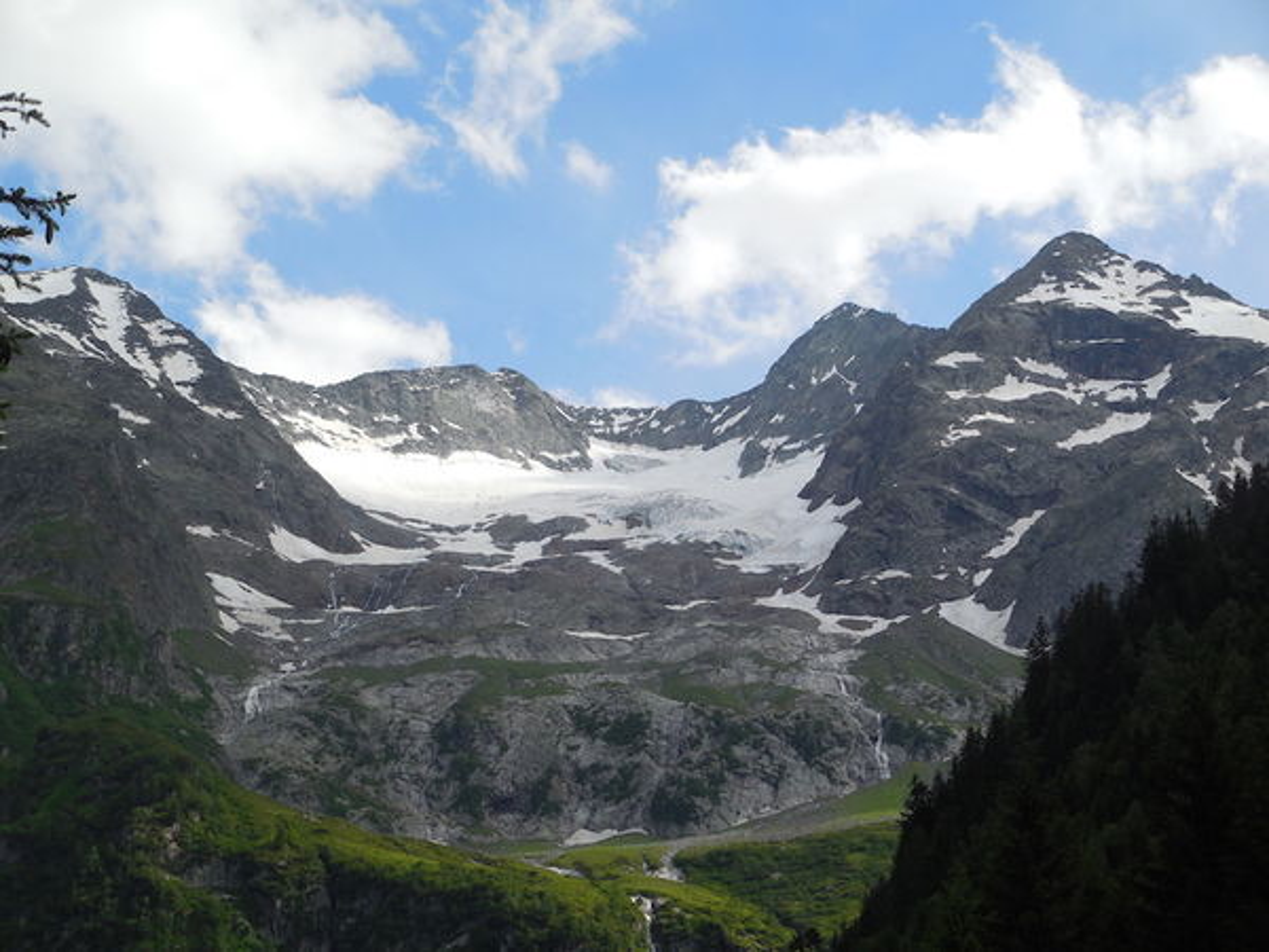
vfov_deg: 18.2
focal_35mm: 81
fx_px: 2969
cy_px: 476
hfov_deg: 24.1
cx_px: 634
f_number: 4.9
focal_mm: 14.5
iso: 125
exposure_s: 1/640
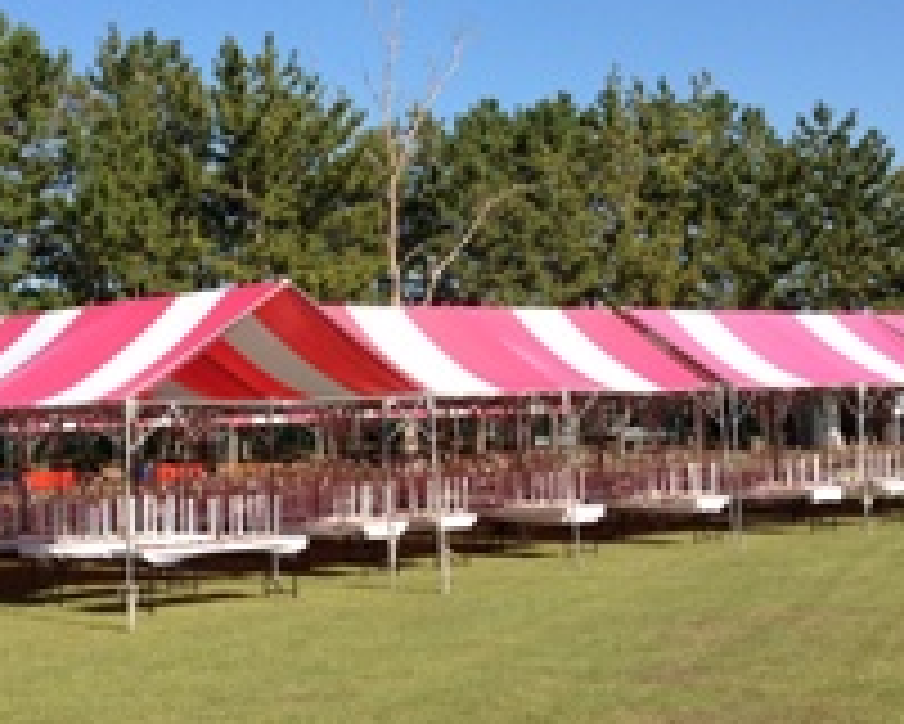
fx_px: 2034
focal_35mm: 76
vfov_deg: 20.2
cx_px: 427
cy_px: 283
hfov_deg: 25.0
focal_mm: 4.28
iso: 64
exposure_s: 1/1416
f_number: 2.4
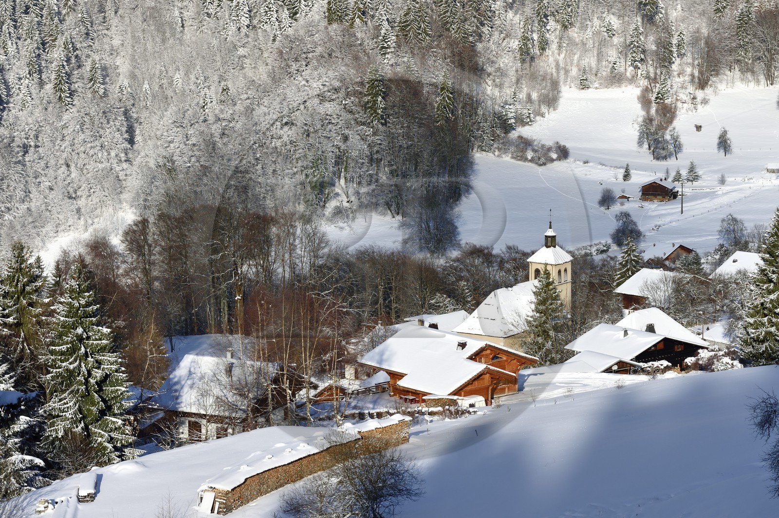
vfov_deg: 10.5
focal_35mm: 130
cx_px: 390
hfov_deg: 15.8
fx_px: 2811
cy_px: 259
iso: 200
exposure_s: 1/320
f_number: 14
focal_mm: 130
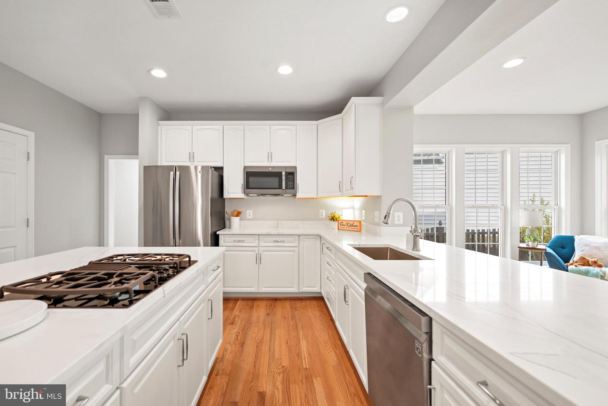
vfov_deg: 81.2
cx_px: 304
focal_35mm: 14
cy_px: 203
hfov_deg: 104.2
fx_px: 237
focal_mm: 14
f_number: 4
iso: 100
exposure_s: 1/8
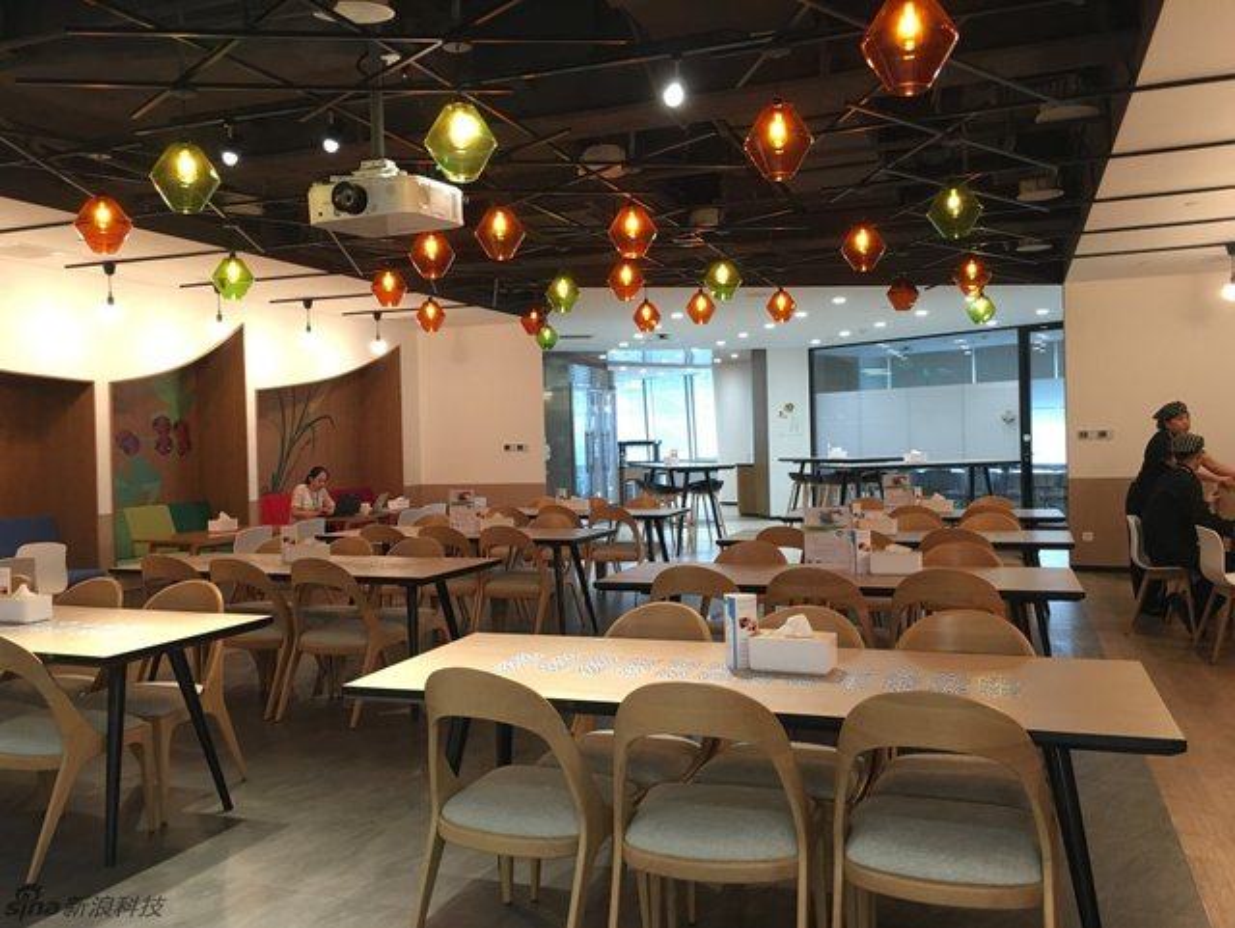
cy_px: 464
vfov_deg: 48.3
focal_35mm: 29
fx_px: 1035
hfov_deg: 61.6
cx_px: 618
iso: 64
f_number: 2.2
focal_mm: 4.15
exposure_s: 1/17
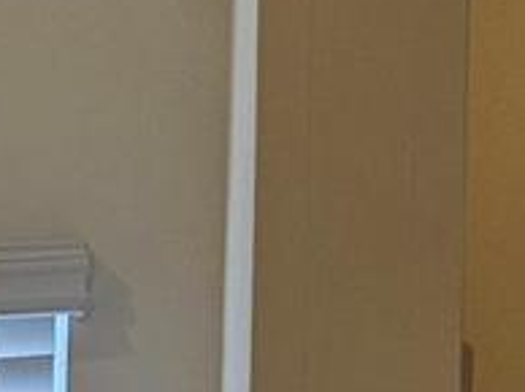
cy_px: 1162
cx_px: -425
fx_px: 2590
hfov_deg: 10.8
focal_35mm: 171
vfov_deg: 7.6
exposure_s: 1/120
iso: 40
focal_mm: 5.4
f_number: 1.8
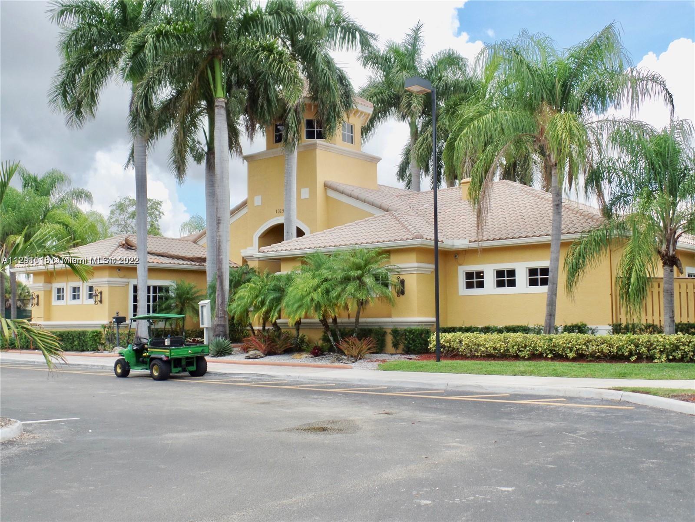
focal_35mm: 42
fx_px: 843
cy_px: 261
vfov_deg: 34.3
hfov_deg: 44.8
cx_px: 348
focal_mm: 7.5
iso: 80
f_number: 3.6
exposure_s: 1/500
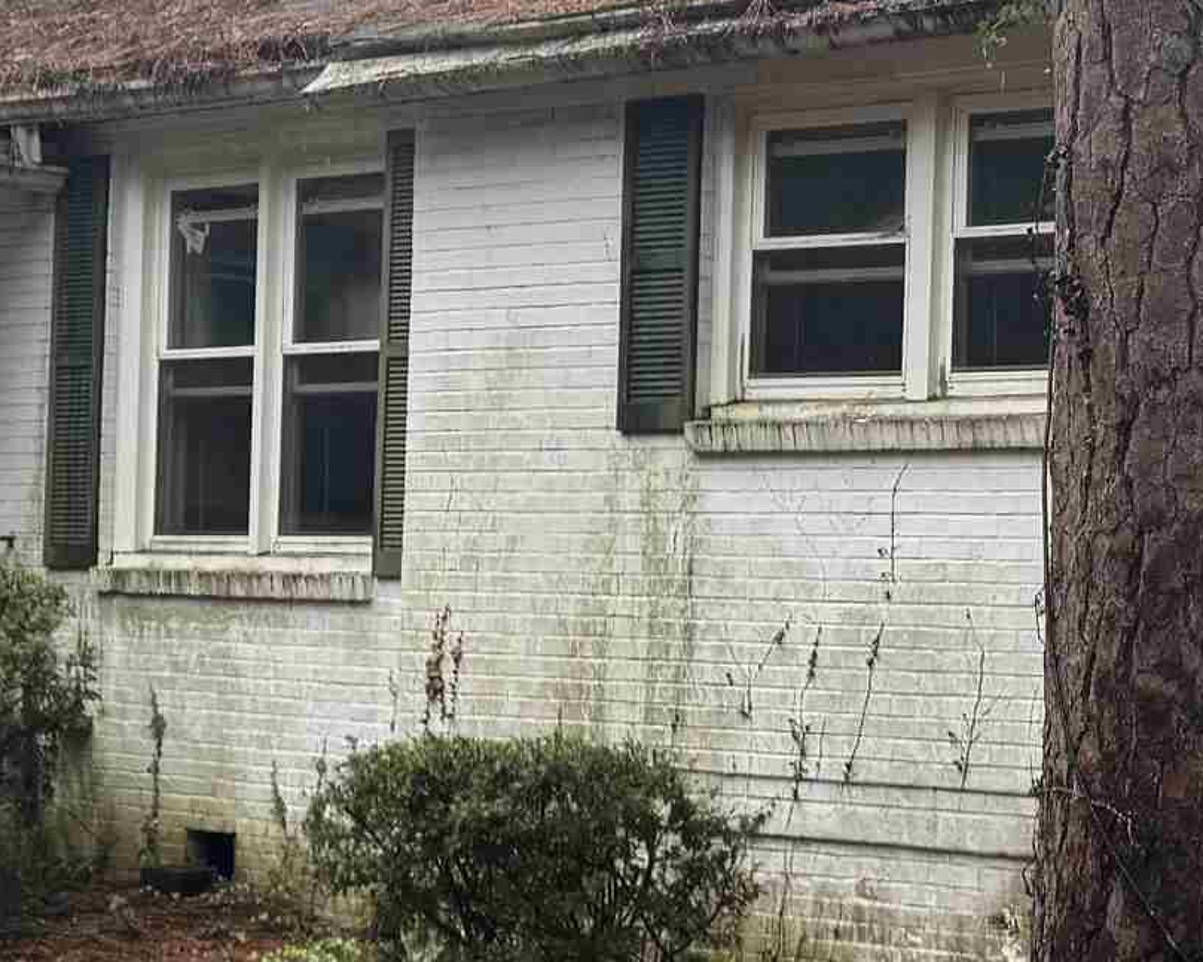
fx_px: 3168
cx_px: 1591
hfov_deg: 19.7
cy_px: 559
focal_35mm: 89
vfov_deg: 17.3
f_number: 1.78
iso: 50
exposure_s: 1/123
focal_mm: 6.76
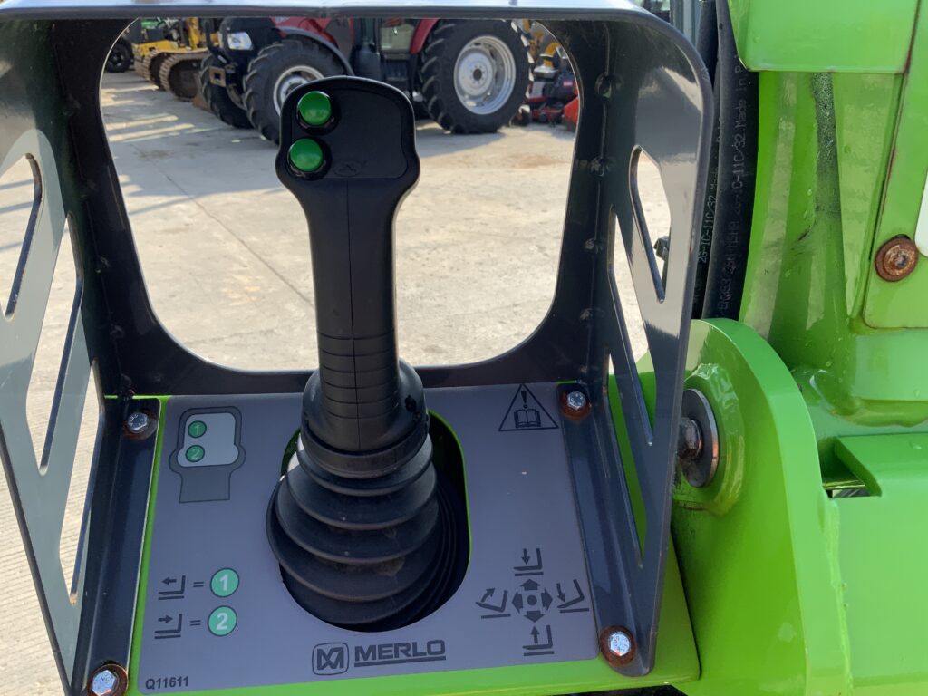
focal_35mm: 29
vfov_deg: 48.2
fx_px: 777
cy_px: 348
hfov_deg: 61.7
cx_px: 464
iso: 16
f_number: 1.8
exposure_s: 1/728
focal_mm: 3
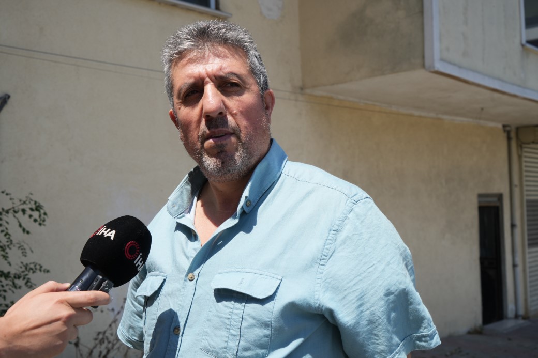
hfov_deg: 44.5
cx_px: 269
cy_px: 179
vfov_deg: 30.5
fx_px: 657
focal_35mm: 44
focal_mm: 44
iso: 100
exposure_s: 1/320
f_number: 8
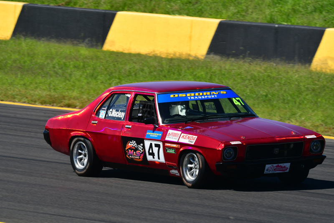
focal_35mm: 570
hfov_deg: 3.6
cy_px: 112
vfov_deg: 2.4
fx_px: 5290
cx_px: 167
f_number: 13
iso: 500
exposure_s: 1/640
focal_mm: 380
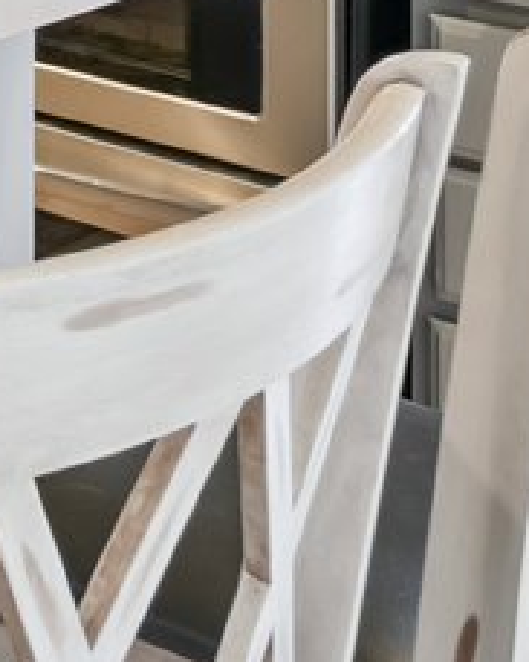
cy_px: -587
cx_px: -1260
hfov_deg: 9.3
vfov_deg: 14.6
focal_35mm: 113
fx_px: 2213
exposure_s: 1/3.33
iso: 400
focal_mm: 17
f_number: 9
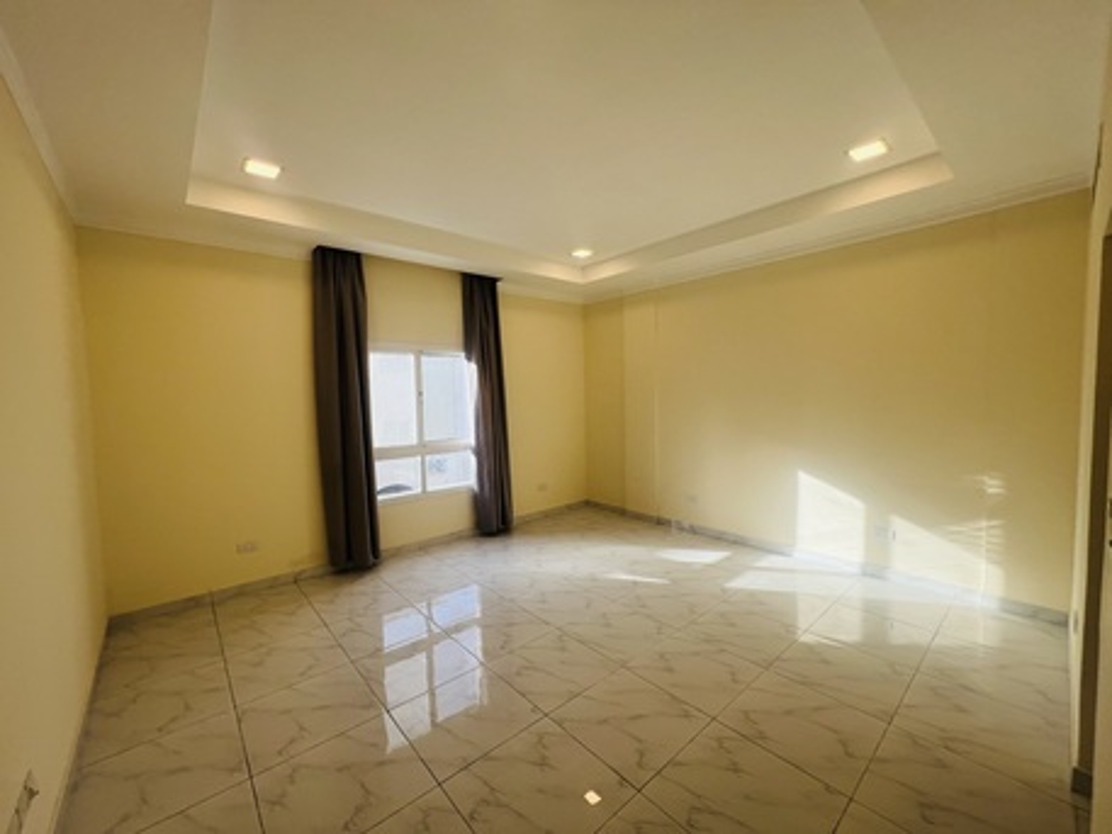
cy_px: 417
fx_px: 418
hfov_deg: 106.2
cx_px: 556
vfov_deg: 89.9
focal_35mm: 13
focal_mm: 1.57
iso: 32
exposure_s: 1/133
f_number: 1.8
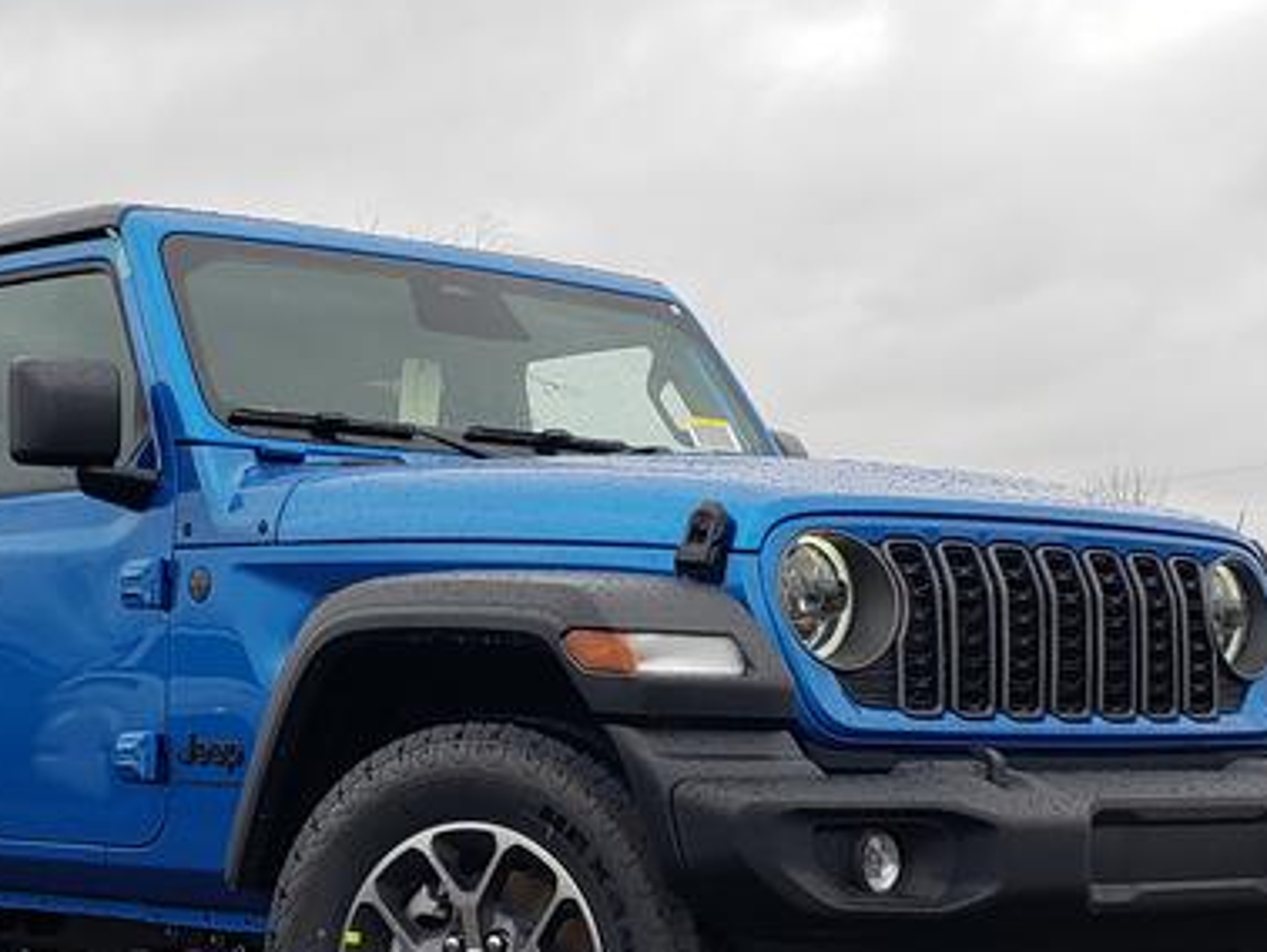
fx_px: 1611
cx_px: 513
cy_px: 707
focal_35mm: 44
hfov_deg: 42.7
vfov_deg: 32.3
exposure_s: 1/154
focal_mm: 4.3
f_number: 2.4
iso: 50
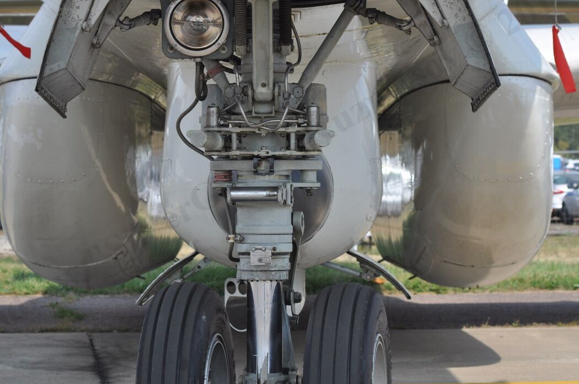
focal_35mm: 128
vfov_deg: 10.7
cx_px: 265
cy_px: 160
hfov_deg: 16.0
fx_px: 2056
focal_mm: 70
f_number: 8
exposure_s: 1/400
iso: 200
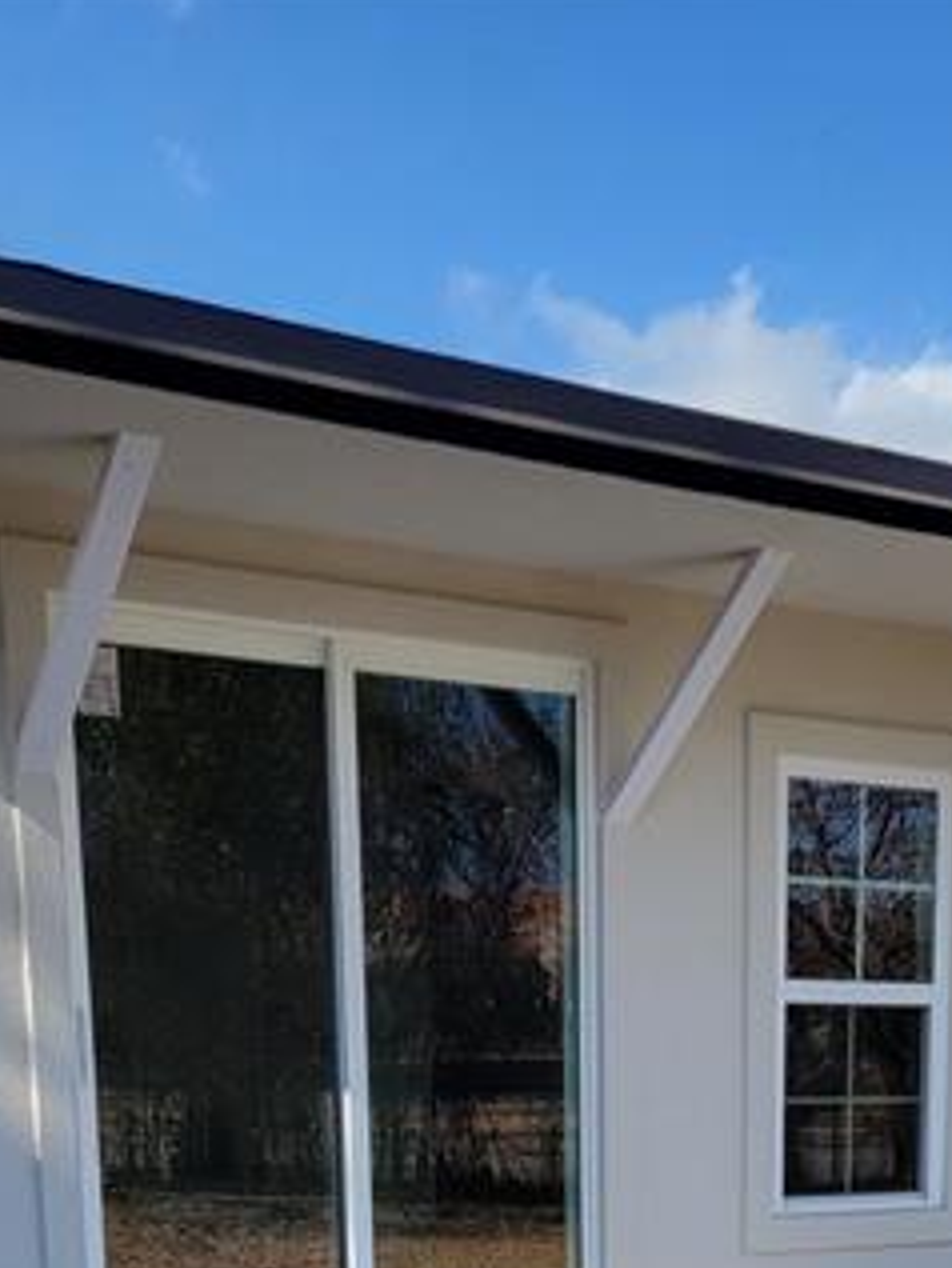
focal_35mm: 63
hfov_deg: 23.0
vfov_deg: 27.2
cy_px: 1512
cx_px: 756
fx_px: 2309
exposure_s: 1/1170
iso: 40
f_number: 1.8
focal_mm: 5.4
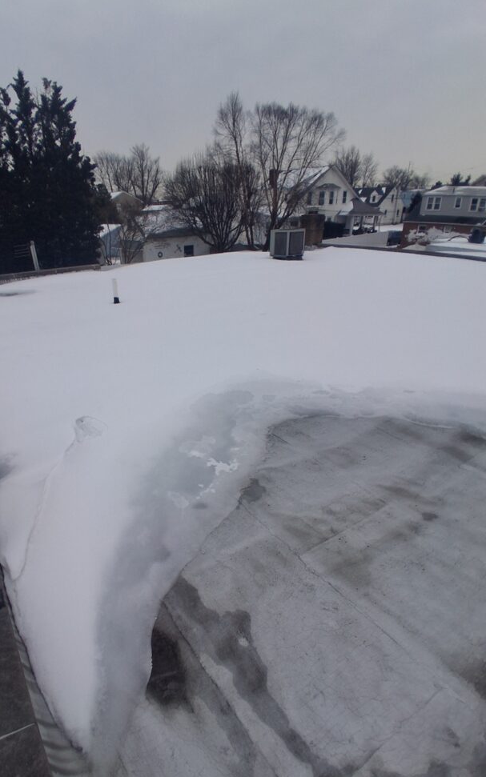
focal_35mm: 19
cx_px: 191
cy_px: 408
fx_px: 403
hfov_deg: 61.6
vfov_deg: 87.9
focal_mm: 1.4
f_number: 2.2
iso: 50
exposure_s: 1/861
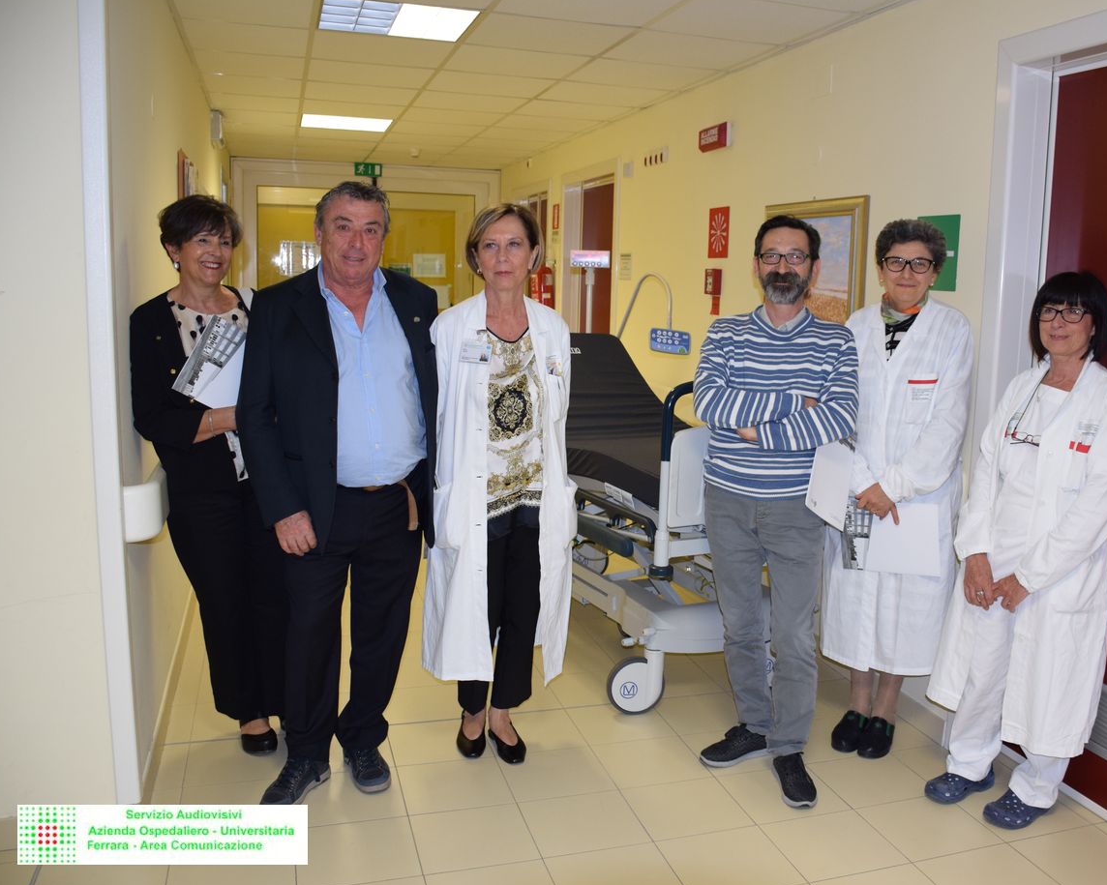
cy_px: 442
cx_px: 666
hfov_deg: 56.7
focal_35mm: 31
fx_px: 1016
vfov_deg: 47.1
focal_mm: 18
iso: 800
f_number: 4.5
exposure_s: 1/80
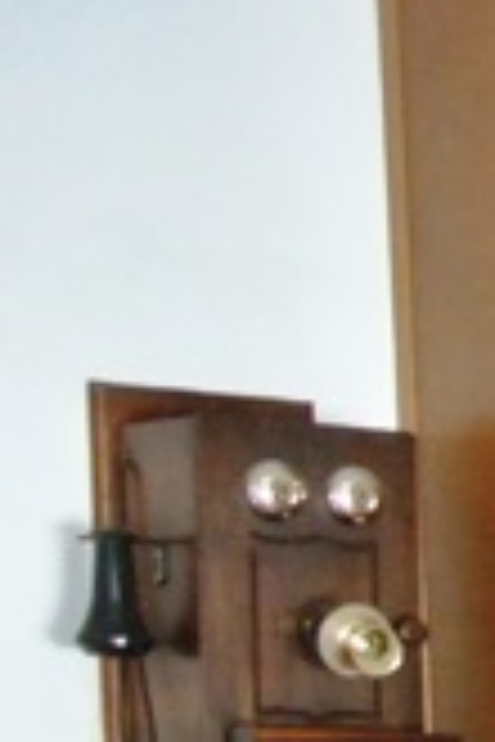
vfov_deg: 11.6
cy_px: 1207
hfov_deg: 6.1
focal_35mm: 168
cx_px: 2246
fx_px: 3465
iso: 640
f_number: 3.5
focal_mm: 10
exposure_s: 1/60
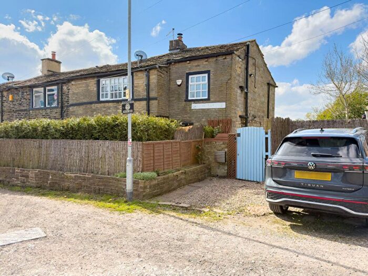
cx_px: 184
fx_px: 255
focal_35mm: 24
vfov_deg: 56.8
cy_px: 138
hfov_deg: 71.6
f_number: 1.8
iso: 80
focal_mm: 6.76
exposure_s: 1/3500
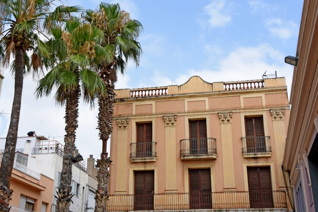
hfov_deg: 41.8
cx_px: 138
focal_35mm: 47
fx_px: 415
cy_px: 104
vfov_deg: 28.7
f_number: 13
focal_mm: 24
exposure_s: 1/640
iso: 500
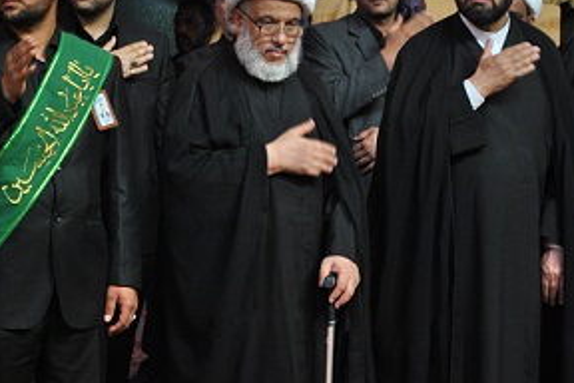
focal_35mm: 125
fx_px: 1989
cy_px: 120
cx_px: 288
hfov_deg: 16.4
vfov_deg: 11.0
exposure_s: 1/20
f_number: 5.6
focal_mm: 55
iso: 400
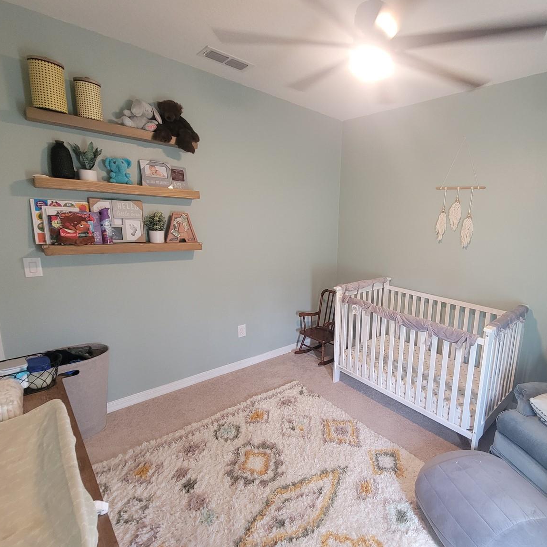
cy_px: 275
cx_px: 352
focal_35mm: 16
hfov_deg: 85.2
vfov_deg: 87.4
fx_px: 286
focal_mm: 2.2
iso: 320
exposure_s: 1/30
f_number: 2.2
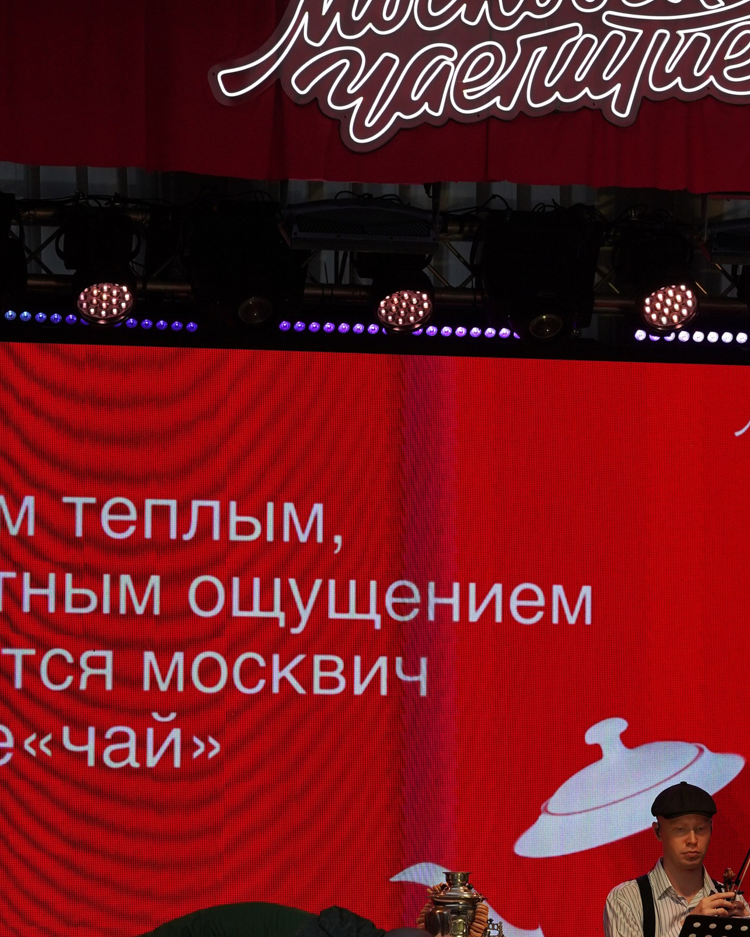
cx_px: 684
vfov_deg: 6.4
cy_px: 636
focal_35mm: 303
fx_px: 8406
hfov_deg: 5.1
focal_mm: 135
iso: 500
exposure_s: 1/800
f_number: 3.2
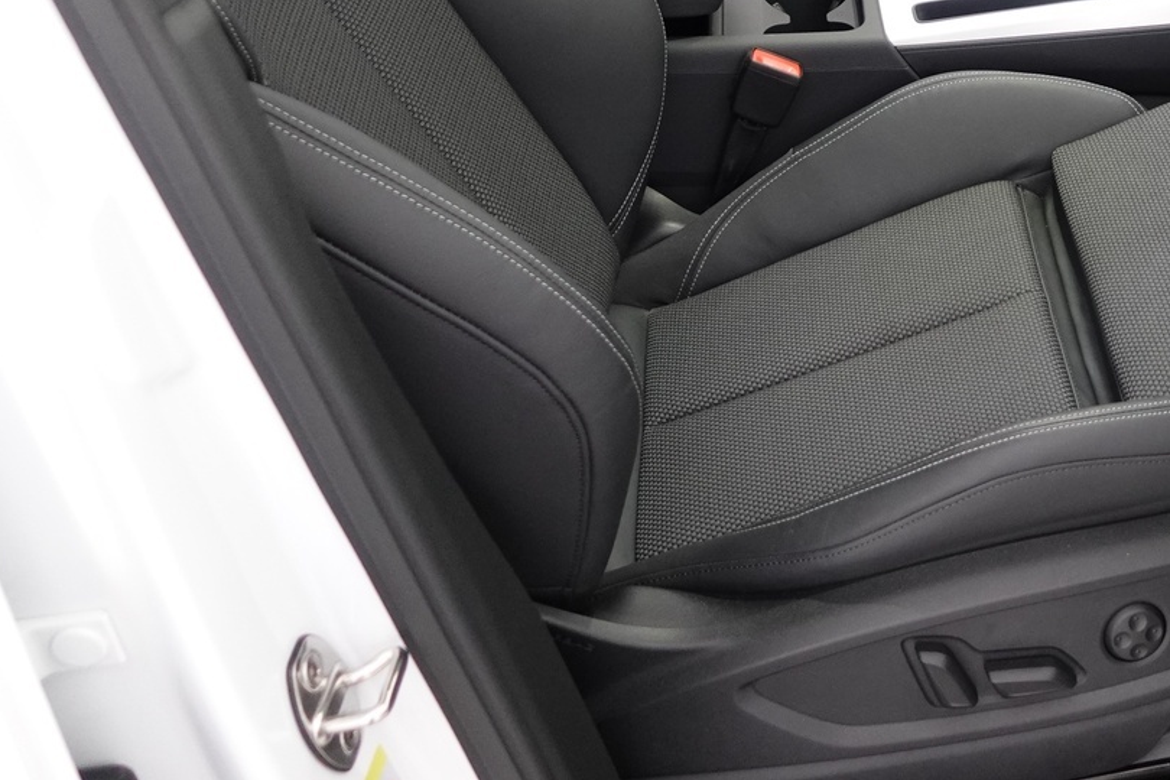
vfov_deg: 27.2
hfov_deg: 39.0
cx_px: 991
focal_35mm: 48
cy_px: 104
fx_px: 1560
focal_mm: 9.4
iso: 800
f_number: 1.8
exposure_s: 1/30
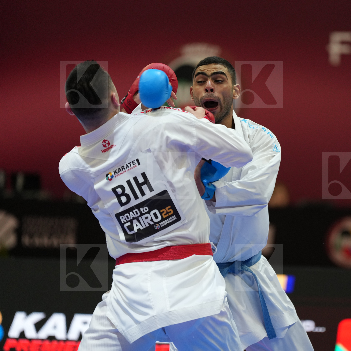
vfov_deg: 6.8
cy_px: 176
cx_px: 259
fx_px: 2937
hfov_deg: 6.8
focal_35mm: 256
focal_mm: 200
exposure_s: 1/1000
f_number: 2.8
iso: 1000
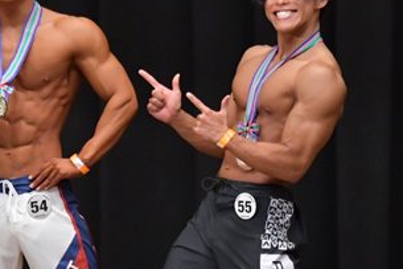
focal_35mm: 610
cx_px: -42
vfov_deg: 2.3
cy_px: 160
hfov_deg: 3.4
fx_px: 6825
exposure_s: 1/400
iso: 6400
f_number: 5.6
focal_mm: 160
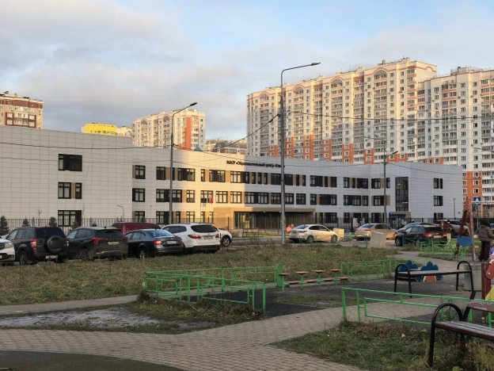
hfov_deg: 39.7
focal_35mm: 48
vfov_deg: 30.3
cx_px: 247
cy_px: 186
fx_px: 685
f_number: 2
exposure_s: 1/563
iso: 50
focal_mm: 6.98
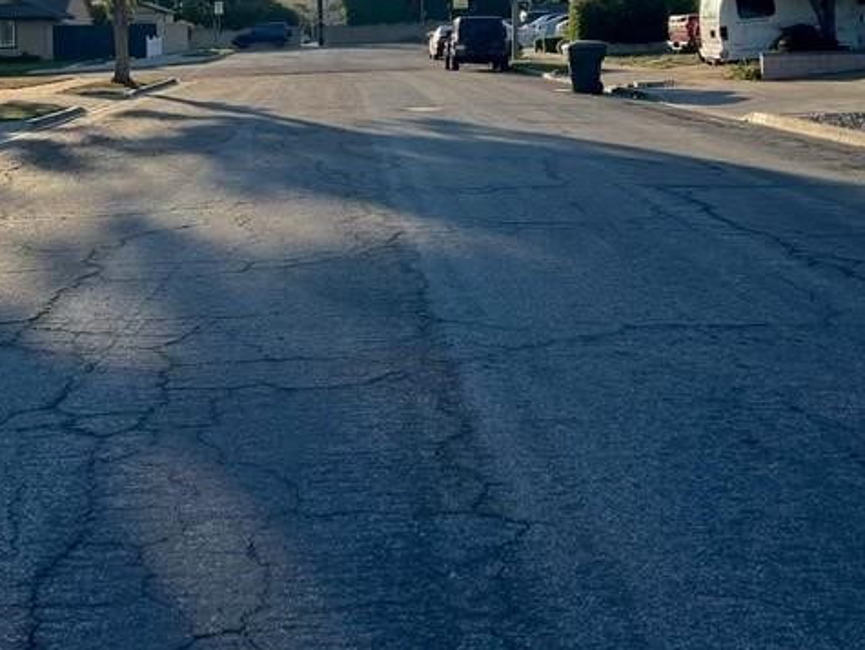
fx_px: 1400
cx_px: 371
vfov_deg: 25.1
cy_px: 25
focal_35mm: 56
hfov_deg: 34.3
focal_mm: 5.7
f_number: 1.5
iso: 50
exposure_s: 1/3356
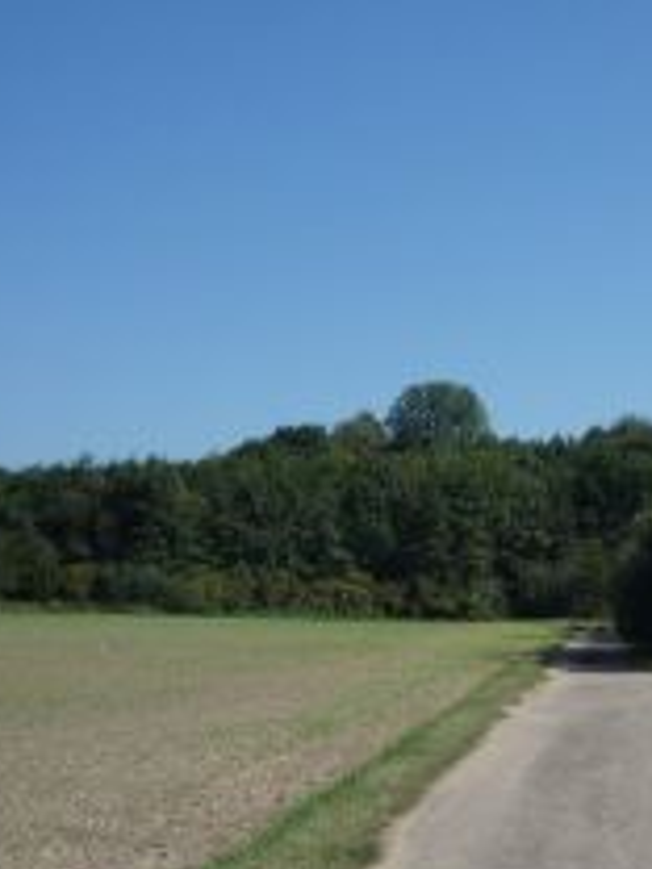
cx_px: 669
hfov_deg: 19.3
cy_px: 543
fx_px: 1858
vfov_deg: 26.2
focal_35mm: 74
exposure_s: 1/500
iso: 100
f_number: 5.6
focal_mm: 5.2
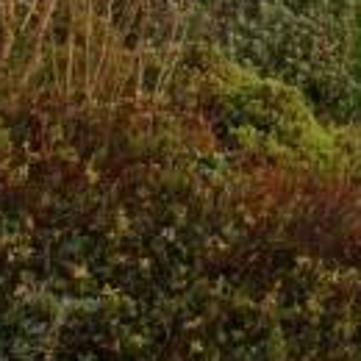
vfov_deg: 11.0
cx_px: 560
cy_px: -135
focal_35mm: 154
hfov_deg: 10.9
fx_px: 1817
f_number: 6.3
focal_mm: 24
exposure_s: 1/60
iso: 100
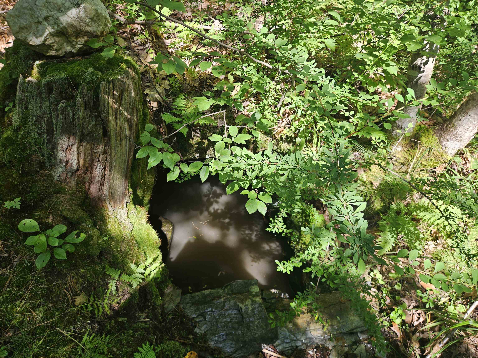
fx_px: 318
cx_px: 239
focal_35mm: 23
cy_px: 179
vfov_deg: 58.9
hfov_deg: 73.9
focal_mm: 5.4
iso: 25
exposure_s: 1/180
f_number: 1.8
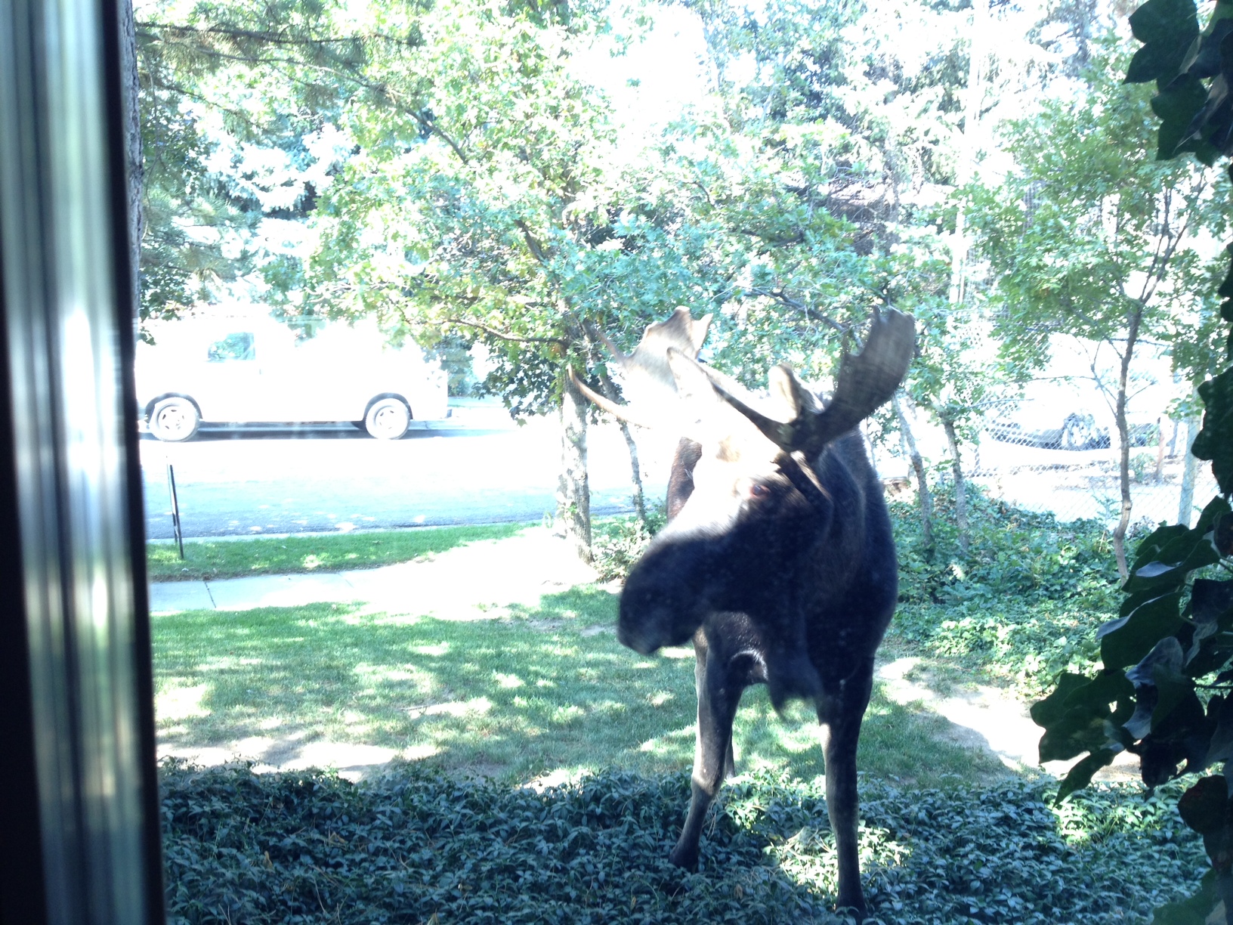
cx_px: 616
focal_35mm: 35
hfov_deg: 52.6
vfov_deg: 40.7
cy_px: 462
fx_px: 1247
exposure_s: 1/40
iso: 80
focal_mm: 4.28
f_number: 2.4
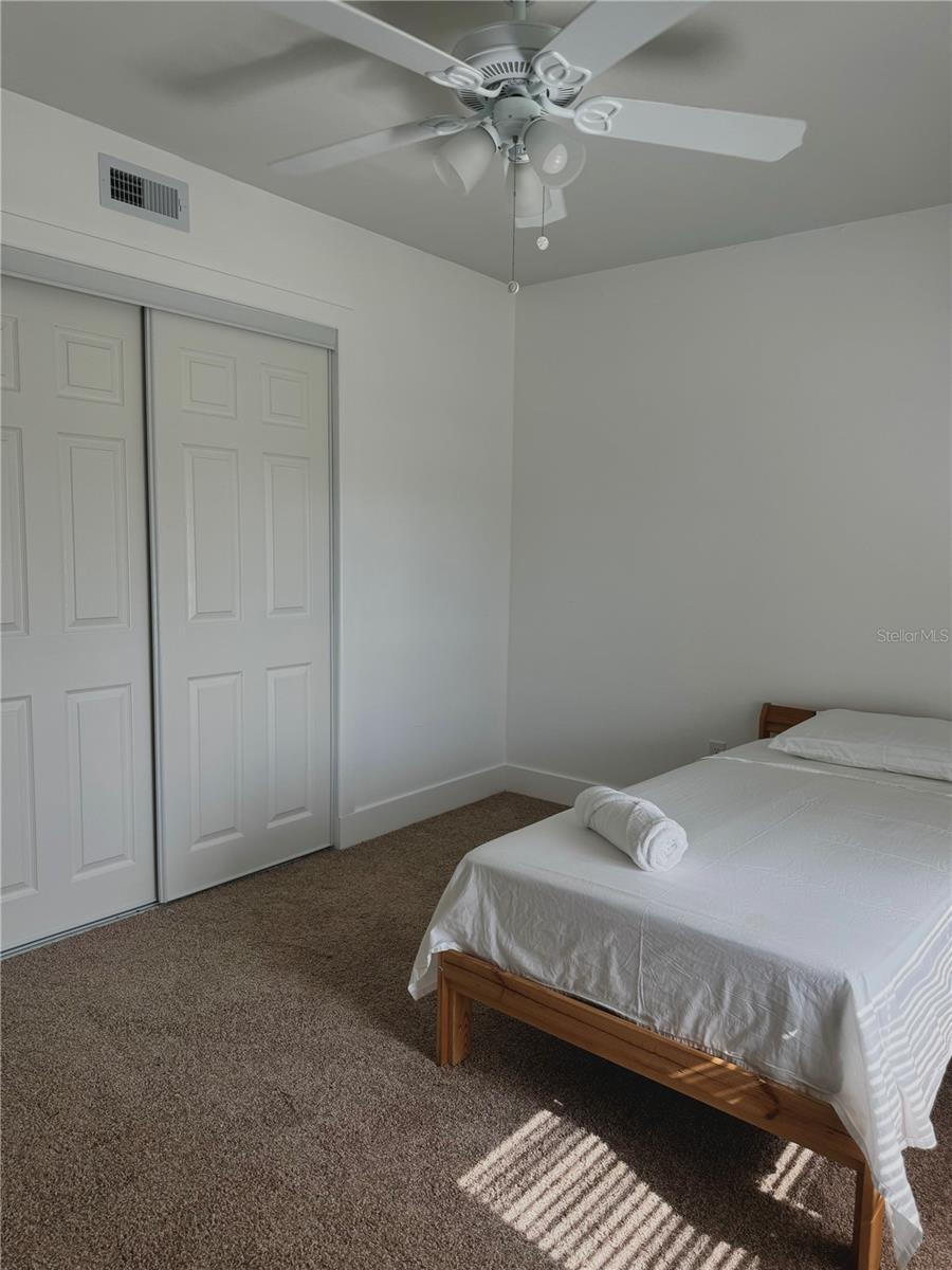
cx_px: 476
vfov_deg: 71.6
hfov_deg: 56.8
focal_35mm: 24
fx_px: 880
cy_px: 635
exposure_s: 1/180
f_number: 1.78
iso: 64
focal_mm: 6.76
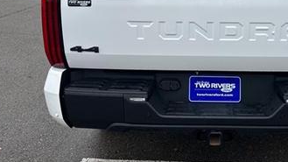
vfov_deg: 28.5
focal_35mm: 40
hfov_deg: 49.0
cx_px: 207
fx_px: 305
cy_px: 14
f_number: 1.78
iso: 80
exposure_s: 1/1949
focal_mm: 6.86
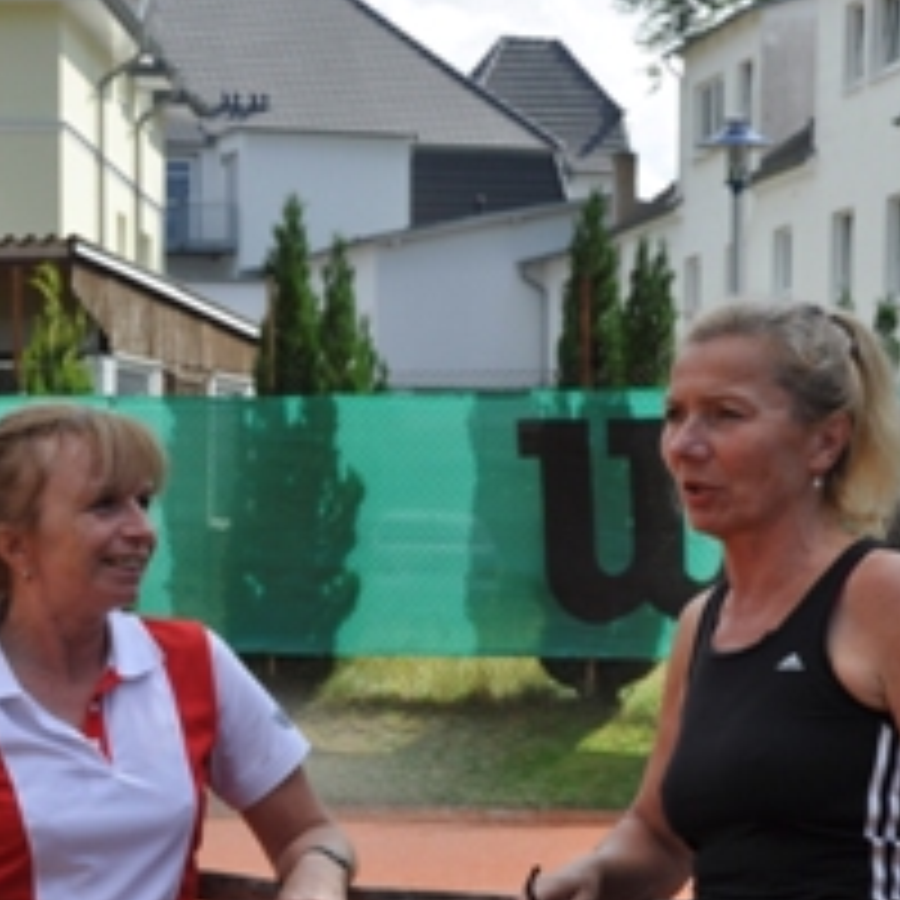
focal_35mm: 120
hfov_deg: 14.5
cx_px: 338
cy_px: 634
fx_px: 3530
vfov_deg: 14.5
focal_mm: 42
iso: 200
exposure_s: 1/320
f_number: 9
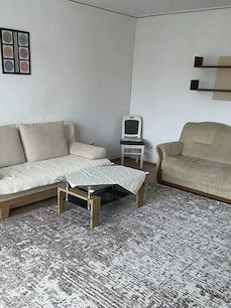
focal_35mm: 34
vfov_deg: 53.4
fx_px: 303
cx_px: 101
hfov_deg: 41.7
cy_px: 193
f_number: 1.6
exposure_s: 1/121
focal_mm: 4.2
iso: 80
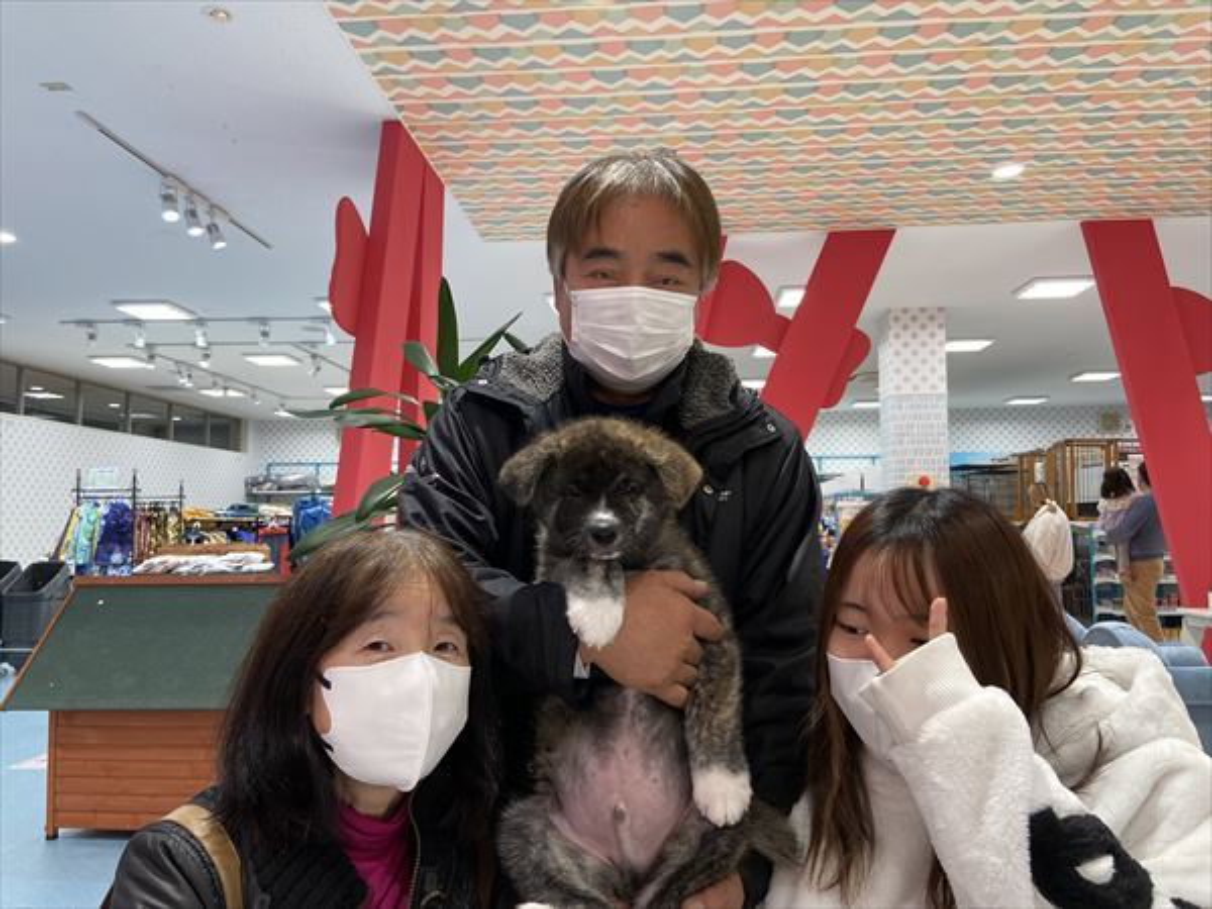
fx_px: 910
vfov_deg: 53.1
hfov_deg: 67.3
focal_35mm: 26
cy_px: 454
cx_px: 606
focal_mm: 4.25
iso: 100
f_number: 1.8
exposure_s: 1/120
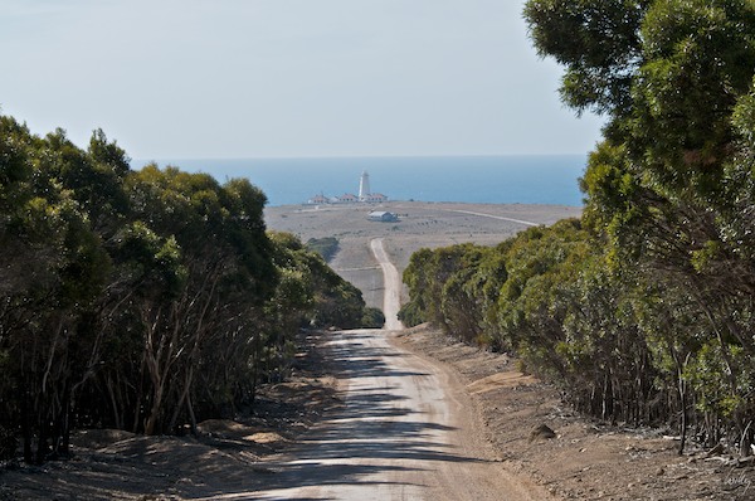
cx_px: 378
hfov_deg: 13.7
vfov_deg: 9.1
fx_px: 3141
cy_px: 250
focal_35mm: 150
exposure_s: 1/500
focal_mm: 100
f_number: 11
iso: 320
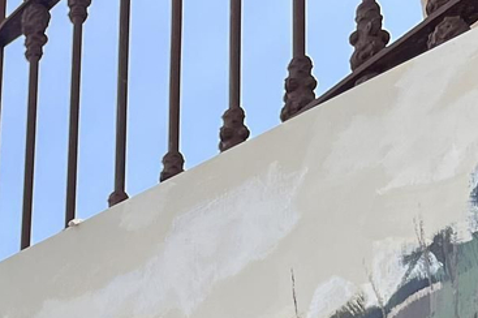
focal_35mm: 118
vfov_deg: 10.1
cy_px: 775
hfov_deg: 16.8
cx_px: -64
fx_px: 1565
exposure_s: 1/1019
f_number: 1.5
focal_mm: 5.7
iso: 50
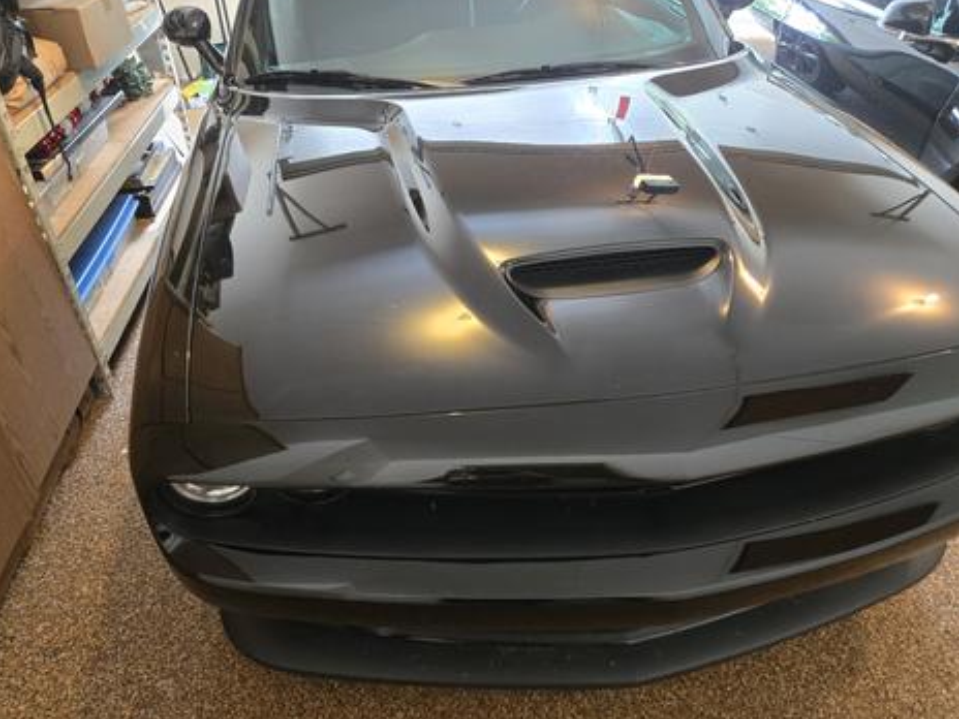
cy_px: 368
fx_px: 693
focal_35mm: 25
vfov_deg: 54.9
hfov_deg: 69.3
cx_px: 446
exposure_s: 1/60
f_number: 1.8
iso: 800
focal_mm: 5.4
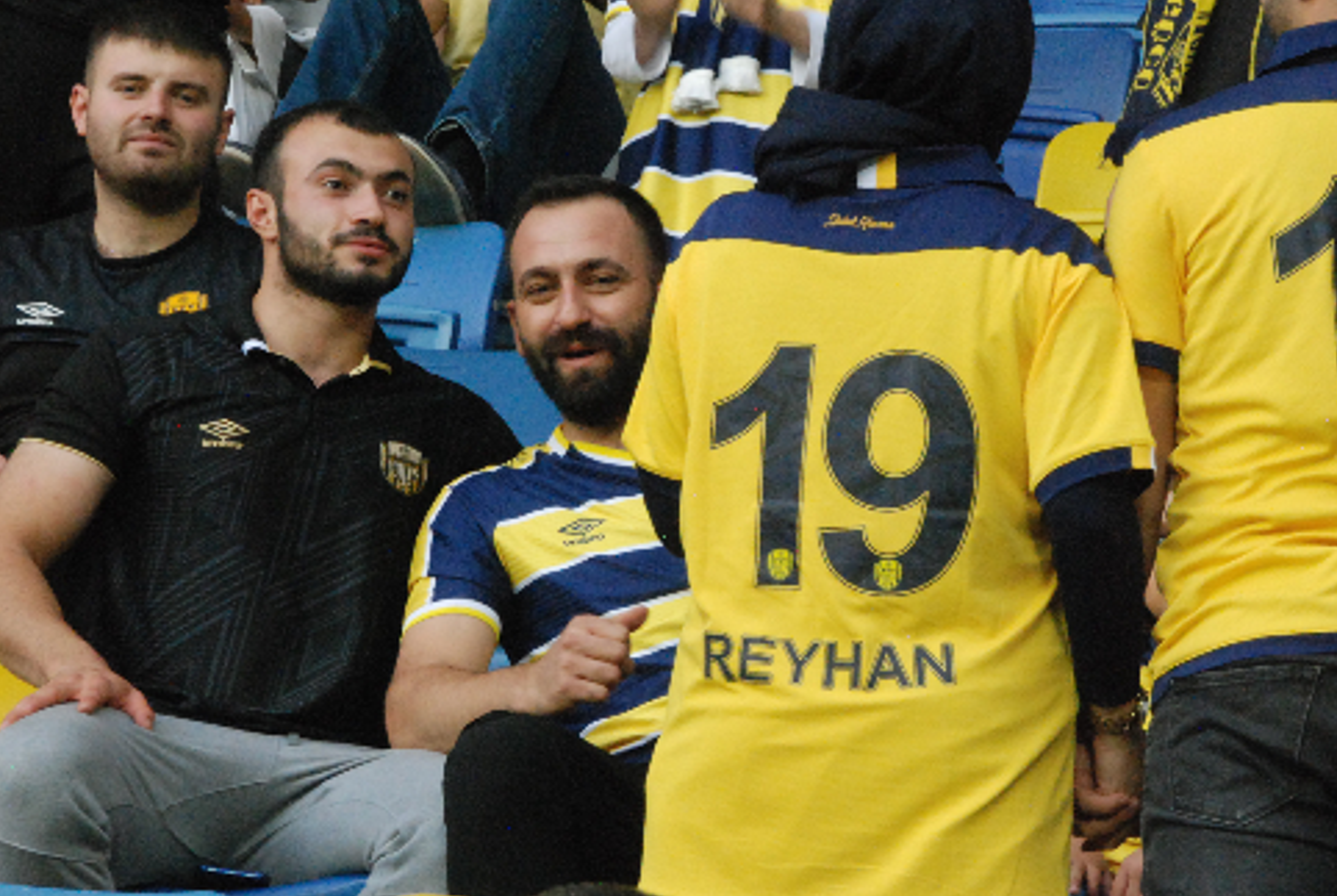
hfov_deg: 10.3
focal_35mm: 199
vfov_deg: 6.9
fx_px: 7402
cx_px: 1040
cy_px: 437
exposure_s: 1/40
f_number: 13
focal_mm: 80
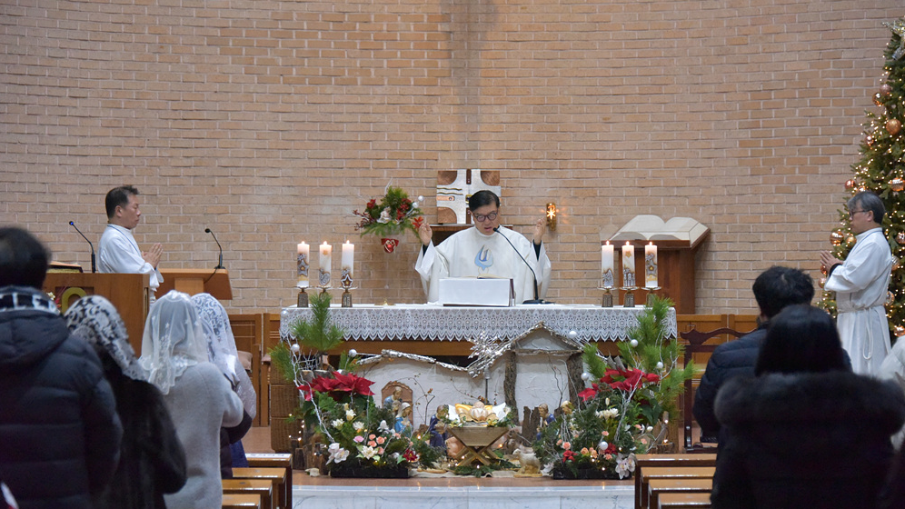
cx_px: 452
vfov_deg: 8.5
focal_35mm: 142
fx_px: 3407
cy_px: 250
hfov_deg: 15.1
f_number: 5.6
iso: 6400
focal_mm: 135
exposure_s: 1/200
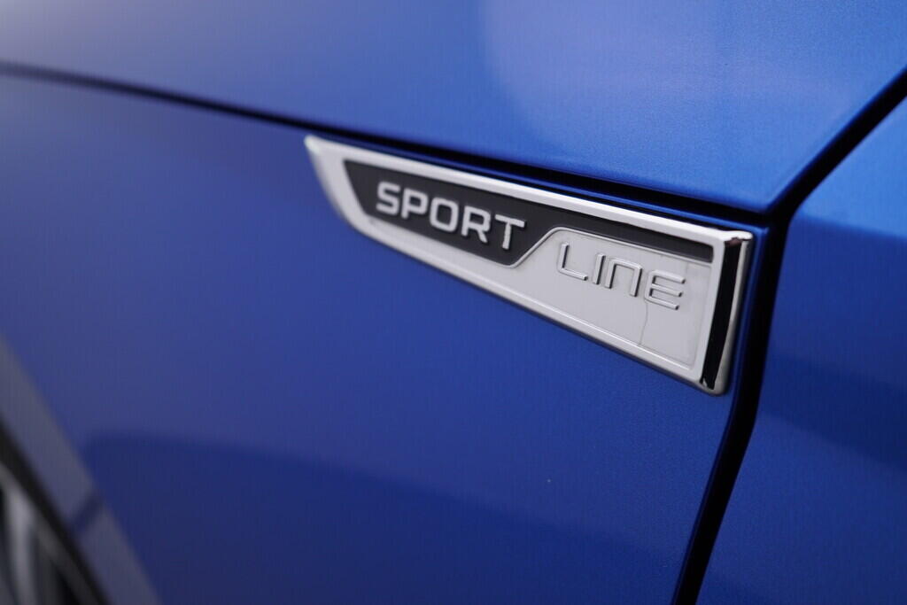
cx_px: 454
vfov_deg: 36.9
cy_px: 302
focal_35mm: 36
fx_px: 907
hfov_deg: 53.1
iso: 125
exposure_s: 1/80
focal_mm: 24
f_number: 4
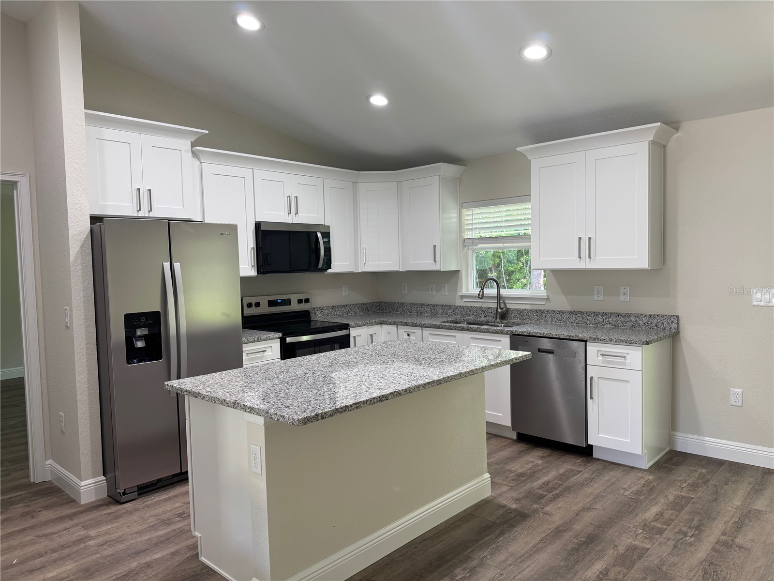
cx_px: 387
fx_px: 537
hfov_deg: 71.6
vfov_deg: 56.8
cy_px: 290
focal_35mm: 24
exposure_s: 1/120
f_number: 1.78
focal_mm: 6.76
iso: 160
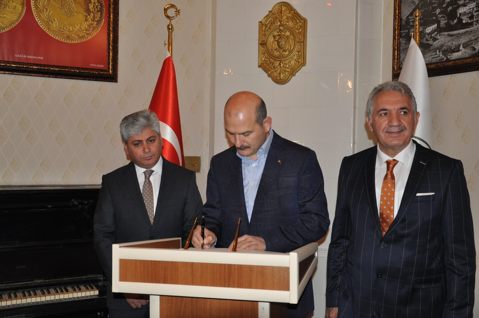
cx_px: 240
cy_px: 159
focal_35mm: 42
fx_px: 558
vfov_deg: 31.8
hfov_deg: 46.4
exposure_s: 1/60
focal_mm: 28
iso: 800
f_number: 4
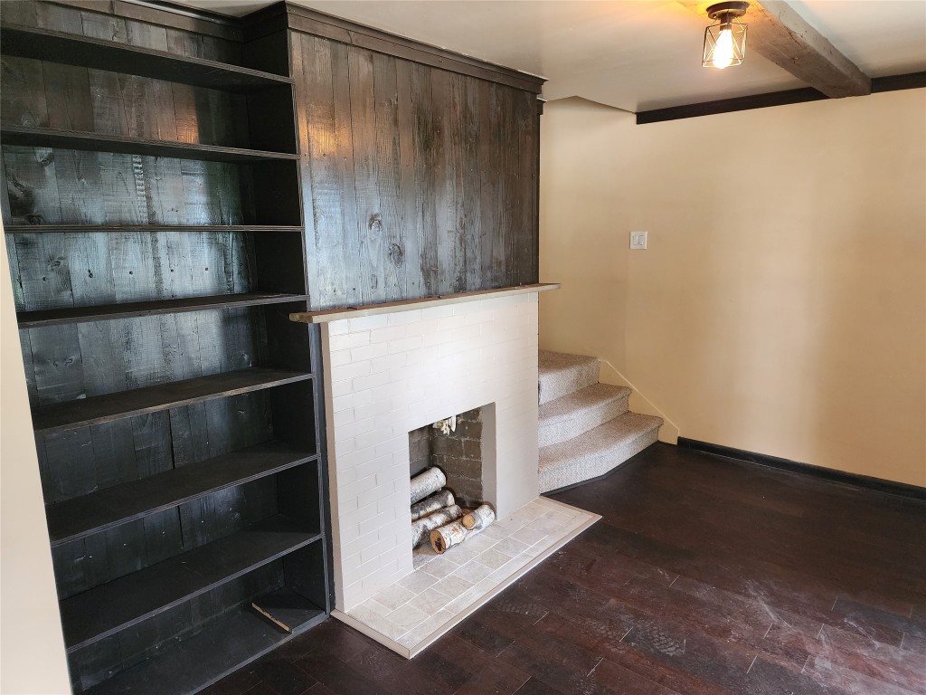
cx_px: 463
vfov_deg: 58.9
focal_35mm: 23
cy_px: 348
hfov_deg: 73.9
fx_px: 615
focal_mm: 6.4
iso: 640
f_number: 1.8
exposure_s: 1/60
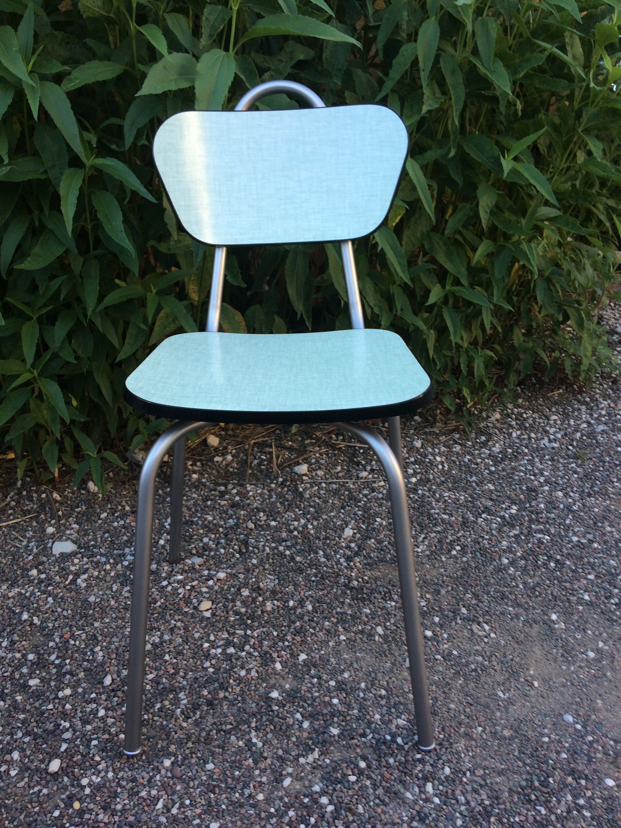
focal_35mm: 29
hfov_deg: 48.2
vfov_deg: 61.7
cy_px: 414
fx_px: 694
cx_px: 310
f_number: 2.2
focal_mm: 4.15
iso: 32
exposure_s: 1/100
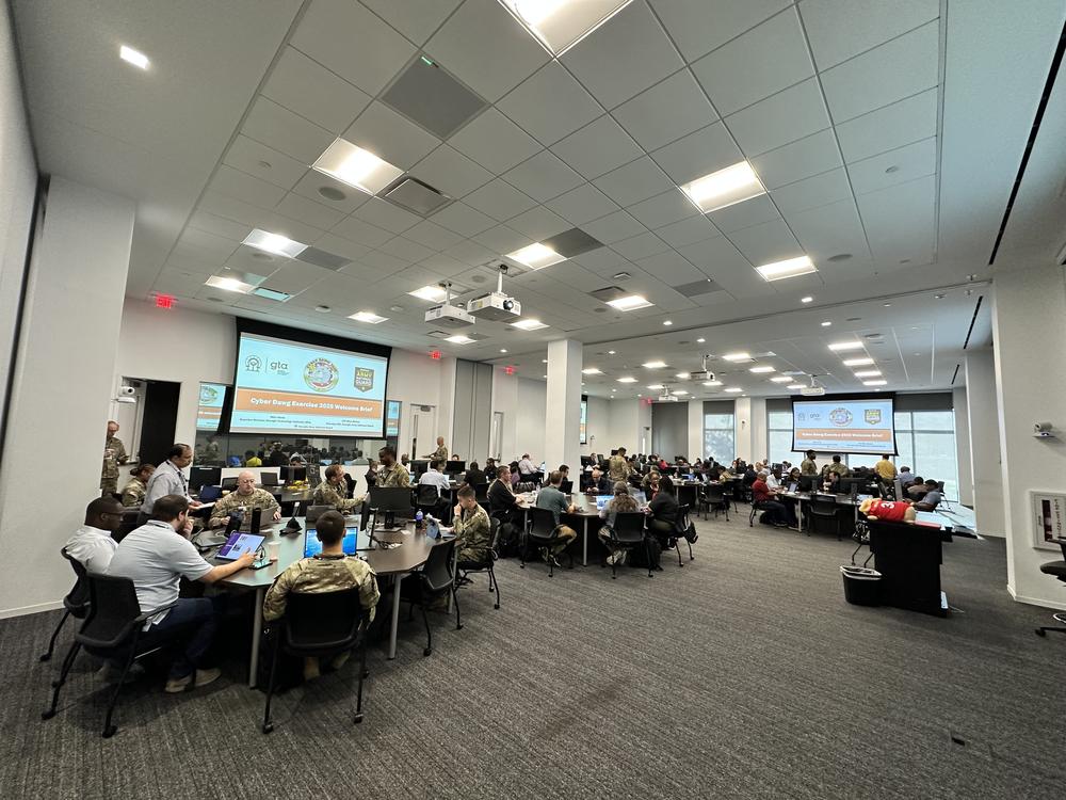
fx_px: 431
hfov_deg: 102.1
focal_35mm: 14
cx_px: 533
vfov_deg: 85.7
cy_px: 400
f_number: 2.2
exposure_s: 1/60
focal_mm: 2.22
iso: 200
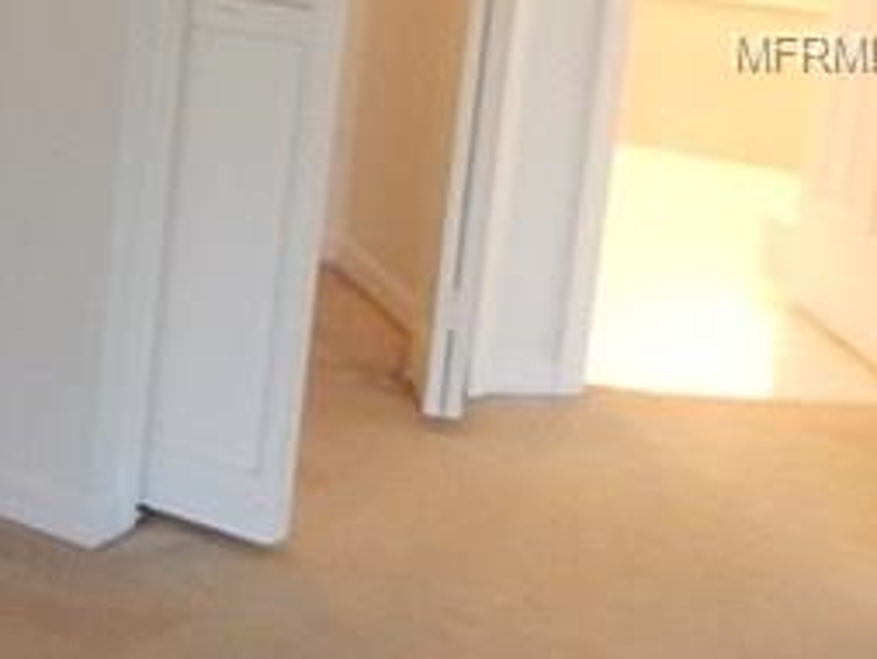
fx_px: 2256
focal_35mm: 89
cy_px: 52
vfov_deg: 16.4
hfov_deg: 16.9
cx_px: -835
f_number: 3
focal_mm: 4
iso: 400
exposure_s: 1/25
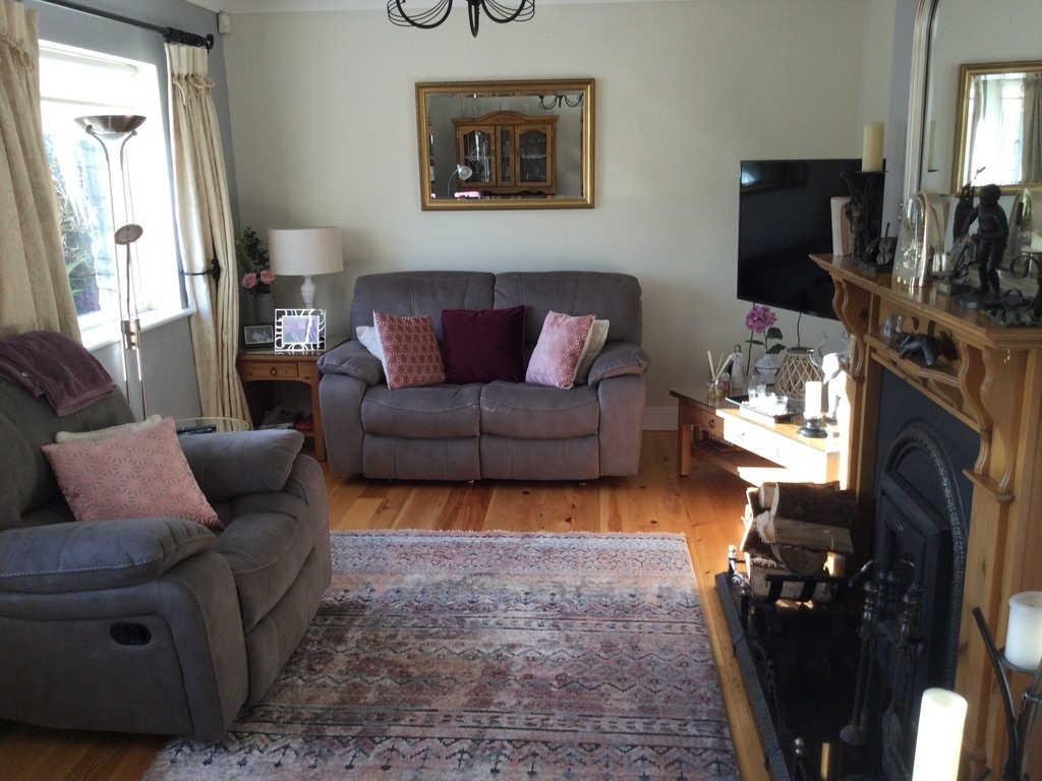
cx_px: 521
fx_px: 933
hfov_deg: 58.4
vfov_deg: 45.4
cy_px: 390
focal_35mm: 31
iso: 40
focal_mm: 3.3
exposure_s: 1/100
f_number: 2.4
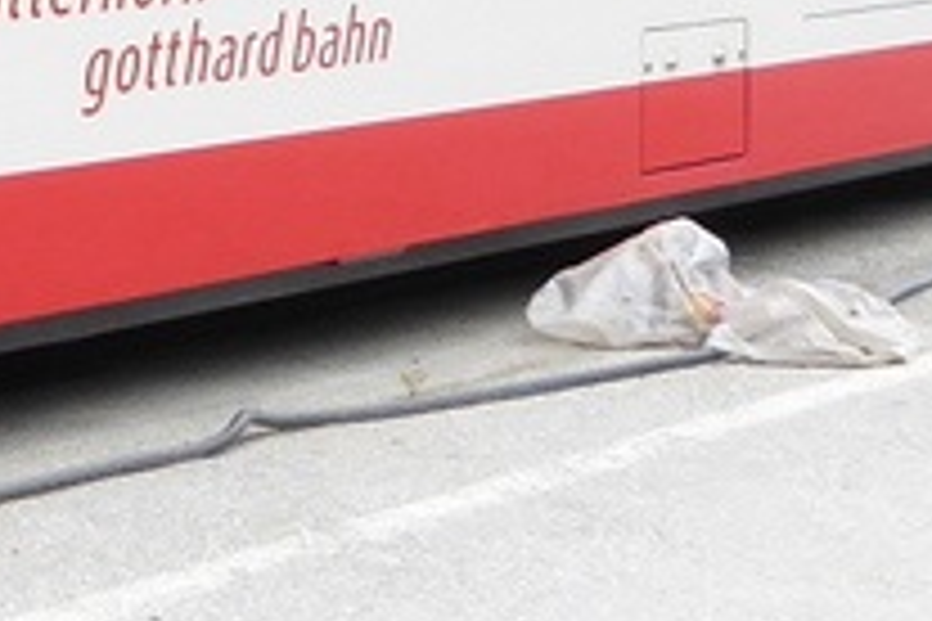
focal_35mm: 151
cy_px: -288
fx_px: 3909
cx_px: -144
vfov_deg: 8.9
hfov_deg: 13.3
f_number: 3.3
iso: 80
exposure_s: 1/200
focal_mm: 4.3
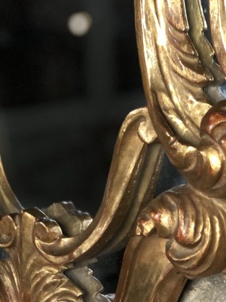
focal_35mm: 114
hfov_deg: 13.0
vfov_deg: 17.3
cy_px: 160
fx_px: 993
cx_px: 64
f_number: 2.4
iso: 100
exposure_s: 1/33
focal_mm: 6
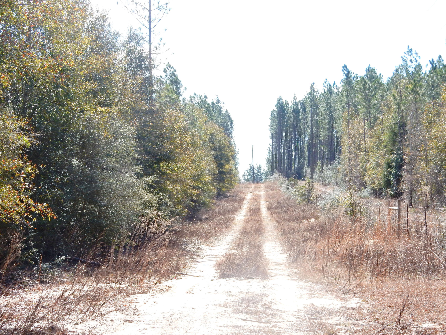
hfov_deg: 27.4
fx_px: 915
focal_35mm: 71
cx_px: 223
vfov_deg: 20.7
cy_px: 168
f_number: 4.8
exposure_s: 1/400
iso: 125
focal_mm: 12.6
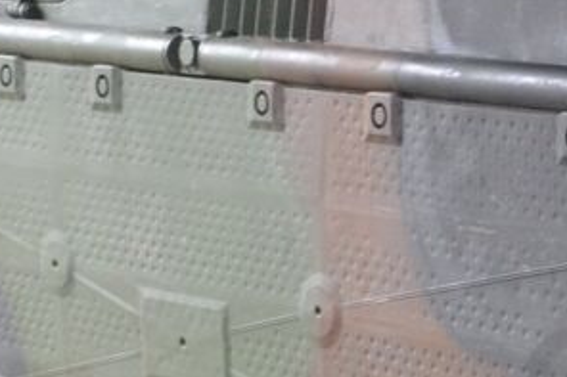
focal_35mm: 227
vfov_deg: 6.0
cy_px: 338
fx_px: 3576
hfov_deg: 9.0
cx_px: 676
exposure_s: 1/60
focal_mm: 35
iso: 1600
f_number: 5
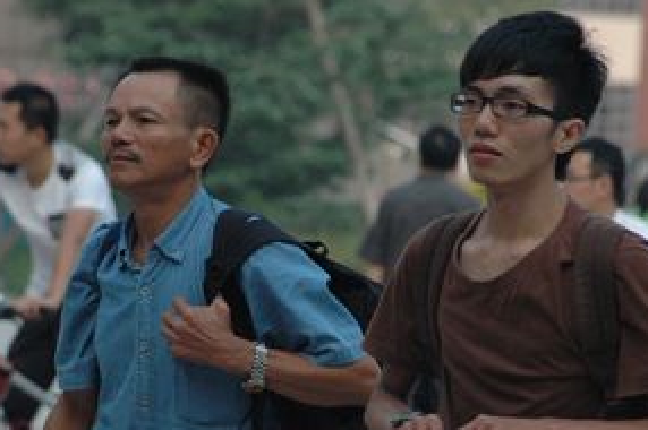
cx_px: 304
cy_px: 275
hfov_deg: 4.7
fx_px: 7911
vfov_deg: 3.1
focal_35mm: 440
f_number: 7.1
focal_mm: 200
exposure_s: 1/800
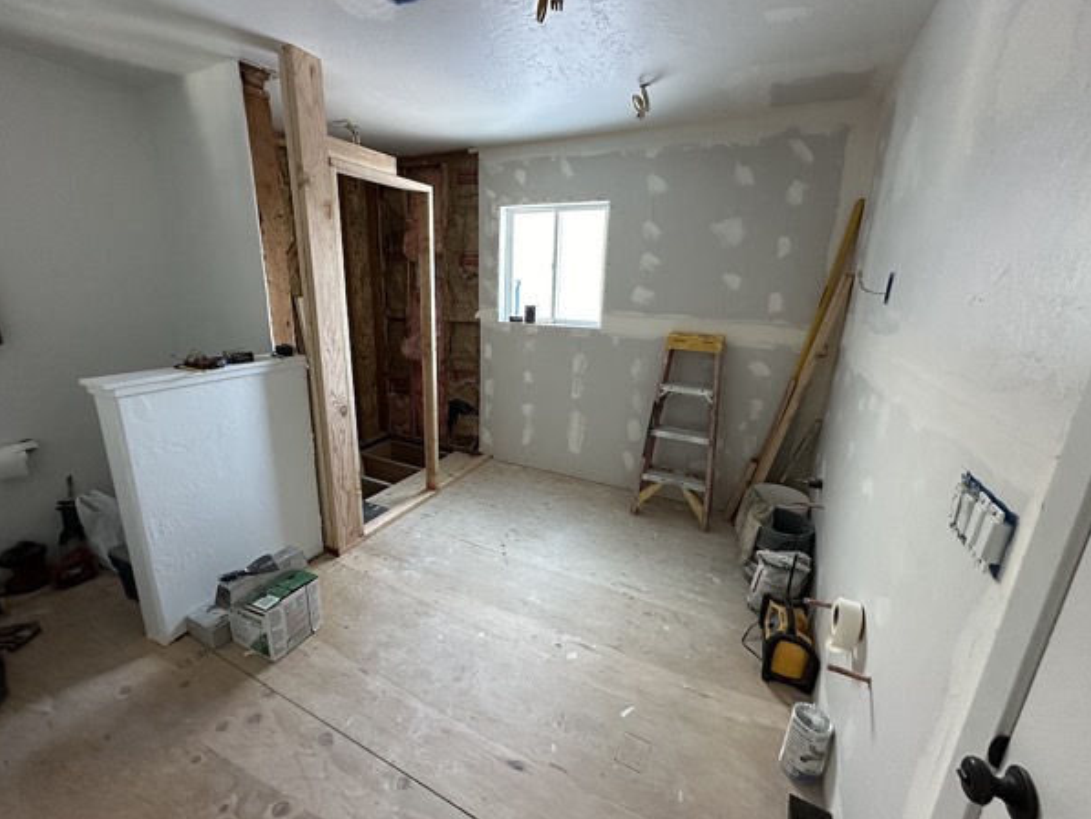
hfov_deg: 98.1
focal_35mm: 15
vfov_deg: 81.8
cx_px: 523
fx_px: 473
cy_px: 410
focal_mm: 2.22
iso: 800
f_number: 2.2
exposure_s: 1/60
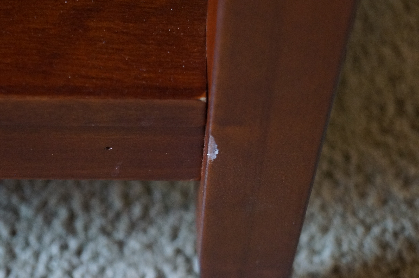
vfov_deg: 16.5
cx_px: 210
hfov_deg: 24.7
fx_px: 959
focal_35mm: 82
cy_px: 139
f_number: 5.6
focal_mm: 55
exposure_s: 1/25
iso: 3200
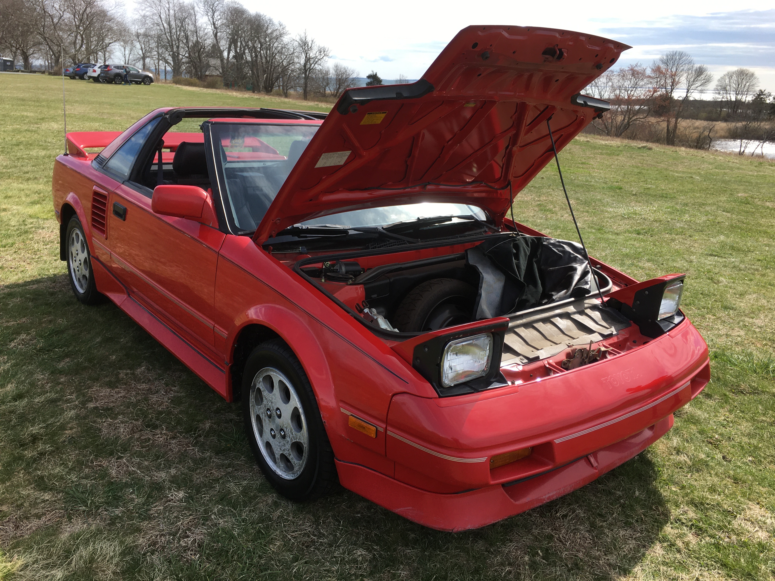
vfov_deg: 48.2
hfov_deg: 61.7
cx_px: 388
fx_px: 649
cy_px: 290
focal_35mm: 29
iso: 25
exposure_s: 1/916
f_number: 2.2
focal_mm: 4.15
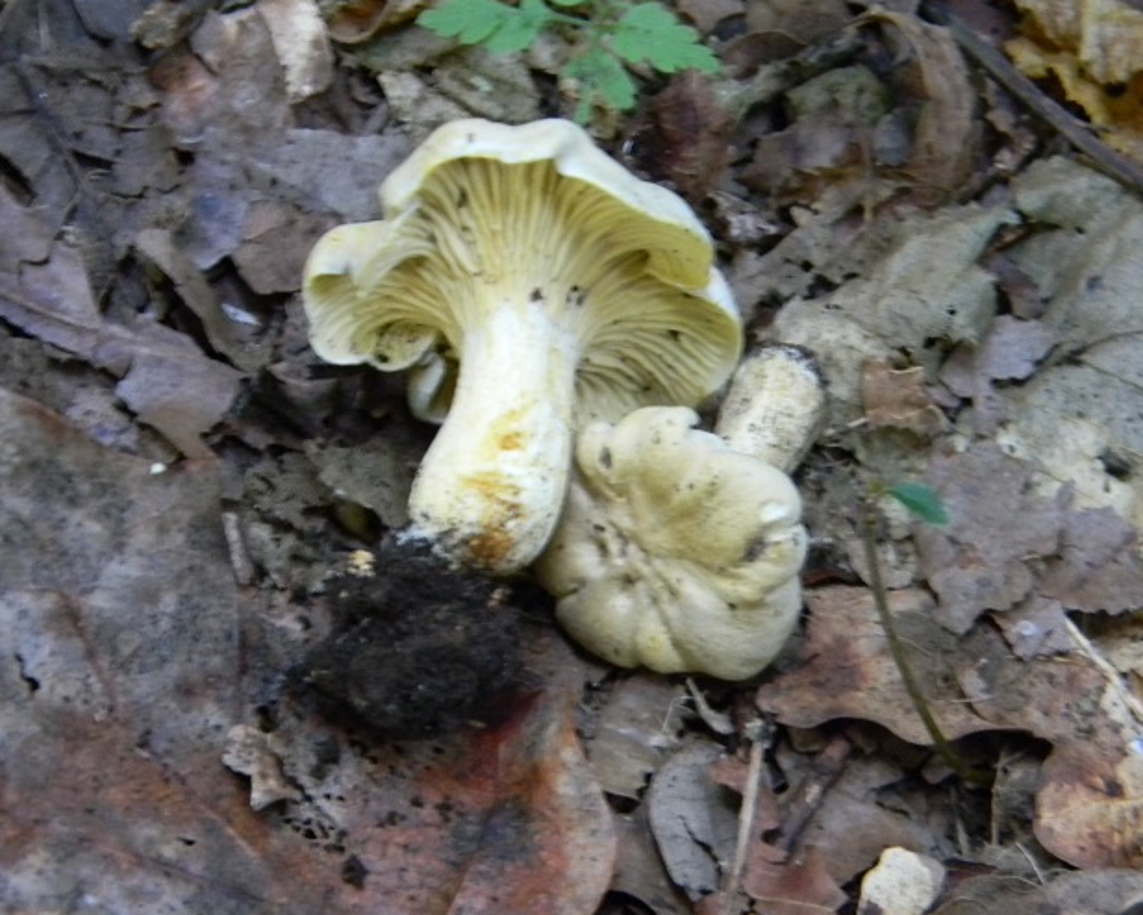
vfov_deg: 14.7
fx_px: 3553
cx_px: 587
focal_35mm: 105
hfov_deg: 18.3
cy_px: 482
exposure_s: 1/5.2
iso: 400
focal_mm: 15.1
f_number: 4.5
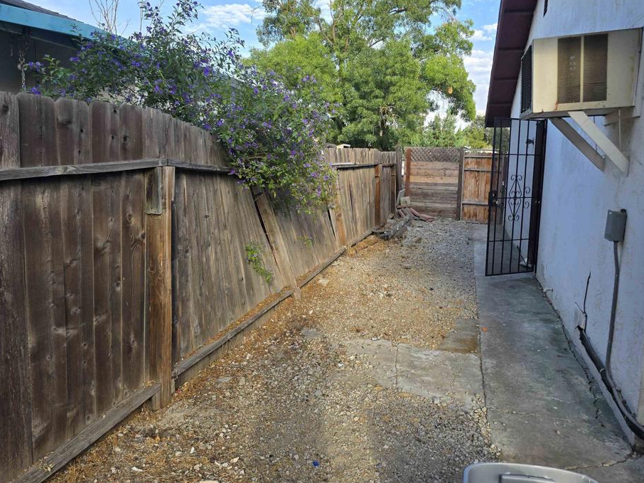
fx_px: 484
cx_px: 339
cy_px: 219
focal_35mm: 26
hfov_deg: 67.3
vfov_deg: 53.0
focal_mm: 6.3
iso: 12
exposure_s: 1/241
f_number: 1.7
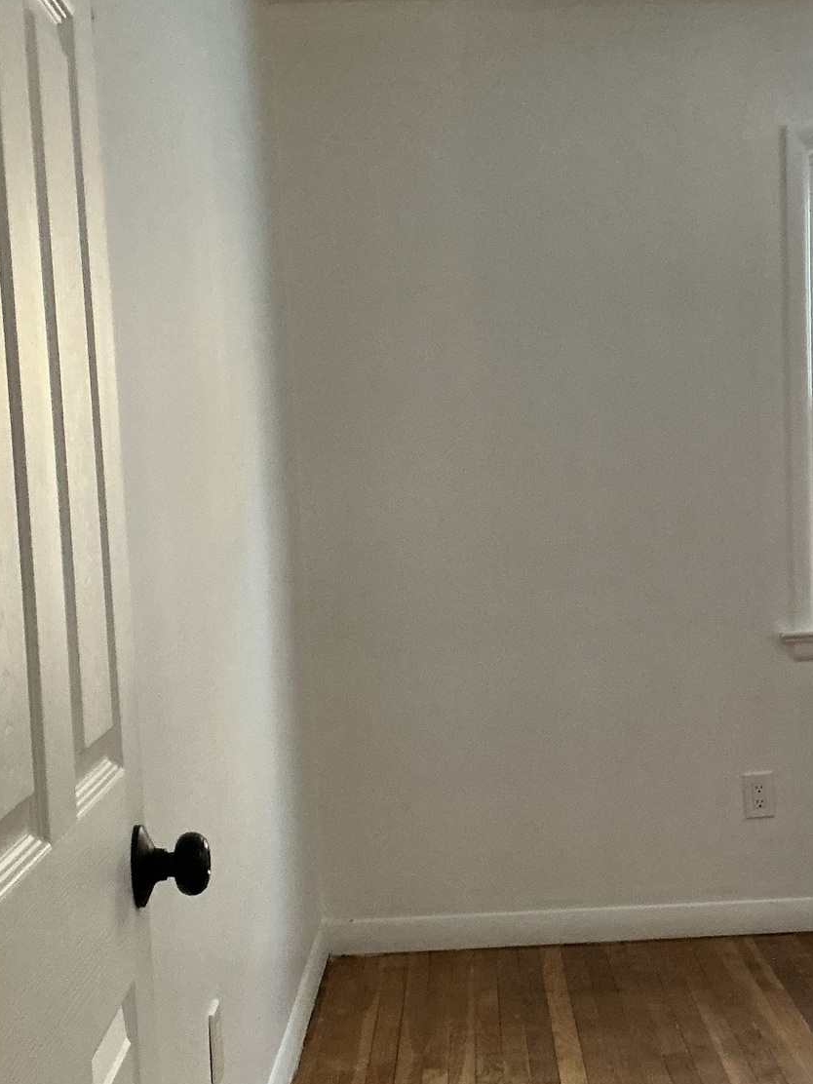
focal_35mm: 58
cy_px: 678
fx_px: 1816
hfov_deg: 25.0
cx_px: 567
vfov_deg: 33.1
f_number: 1.8
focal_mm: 3
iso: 200
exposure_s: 1/60
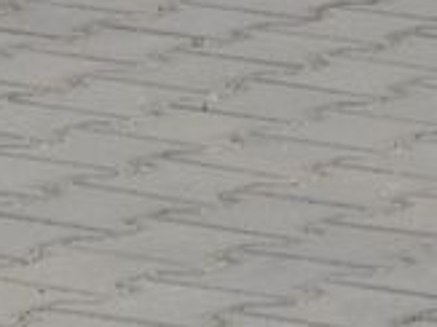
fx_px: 8490
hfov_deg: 2.9
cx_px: -914
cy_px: -697
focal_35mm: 673
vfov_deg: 2.2
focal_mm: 19.2
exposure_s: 1/200
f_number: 5.6
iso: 80
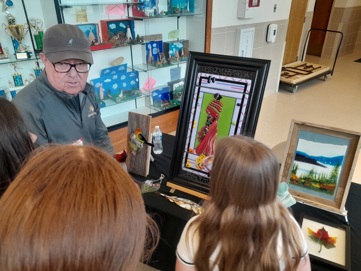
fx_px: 282
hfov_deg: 65.3
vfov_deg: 51.4
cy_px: 136
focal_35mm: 27
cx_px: 180
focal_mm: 4
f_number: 1.8
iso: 64
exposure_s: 1/60
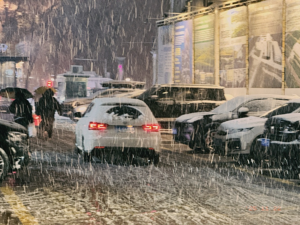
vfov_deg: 12.3
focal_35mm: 120
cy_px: 112
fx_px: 1040
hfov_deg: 16.4
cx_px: 150
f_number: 2.8
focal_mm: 15.66
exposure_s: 1/33
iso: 640
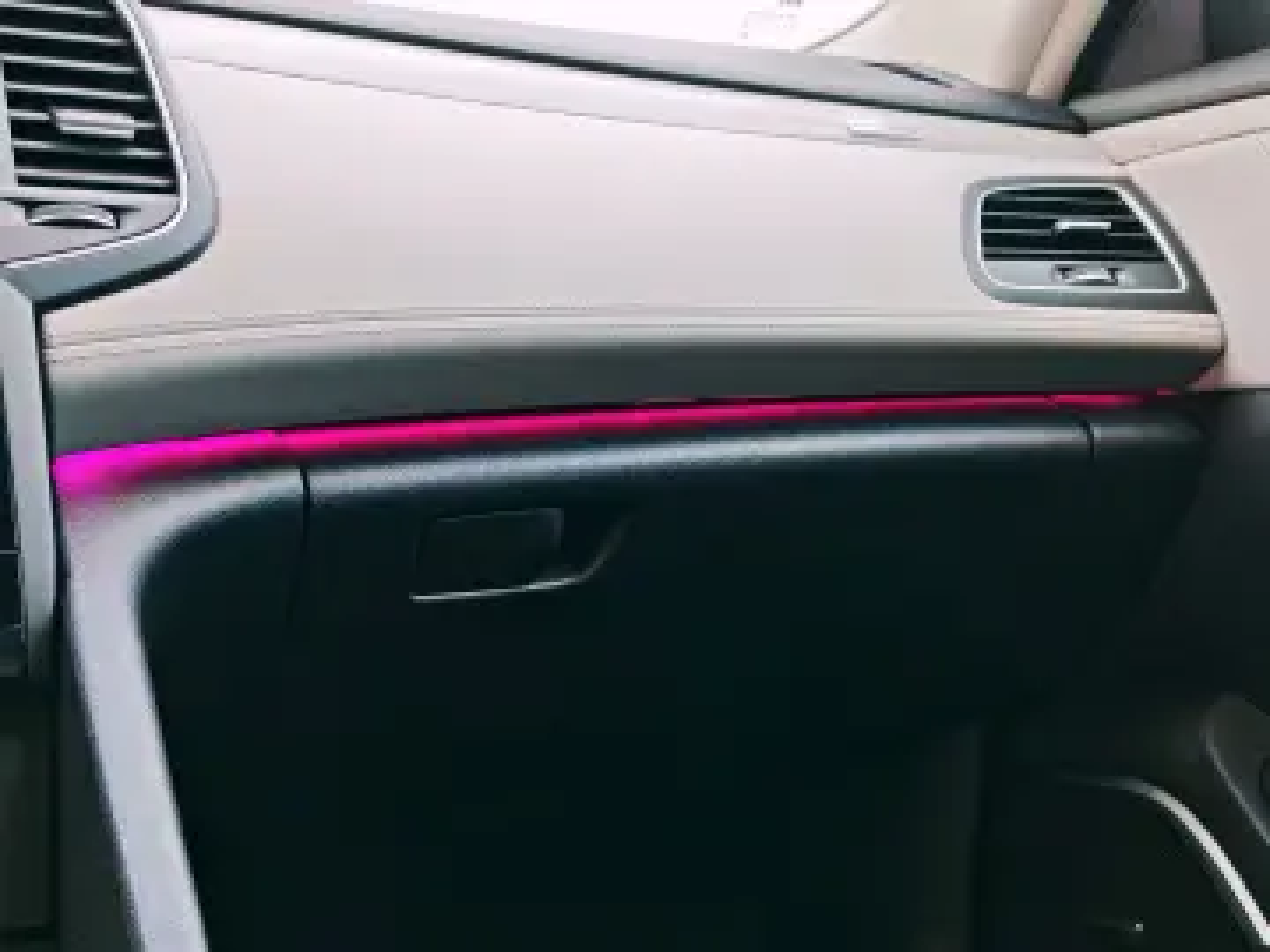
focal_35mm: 50
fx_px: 1834
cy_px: 476
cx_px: 635
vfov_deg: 29.1
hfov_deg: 38.2
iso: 64
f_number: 2
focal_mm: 6.83
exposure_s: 1/99
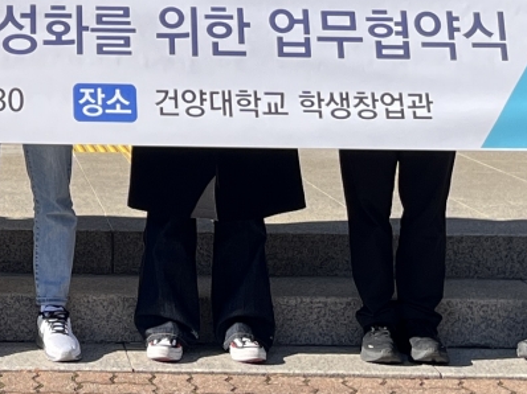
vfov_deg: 11.7
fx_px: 1811
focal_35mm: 119
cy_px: -246
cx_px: -91
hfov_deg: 16.0
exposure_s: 1/1536
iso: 50
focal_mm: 5.1
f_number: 1.6
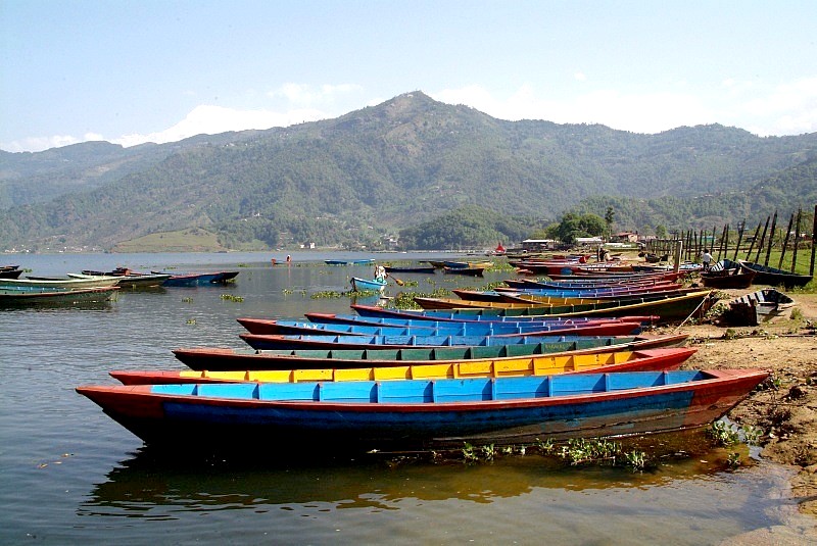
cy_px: 273
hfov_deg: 57.2
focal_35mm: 33
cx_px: 408
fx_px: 750
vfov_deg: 40.0
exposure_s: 1/500
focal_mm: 22
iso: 800
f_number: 11
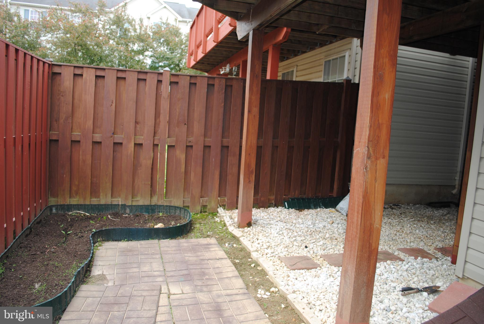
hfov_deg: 67.3
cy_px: 162
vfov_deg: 48.0
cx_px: 242
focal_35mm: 27
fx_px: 363
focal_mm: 18
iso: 100
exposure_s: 1/160
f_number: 3.5
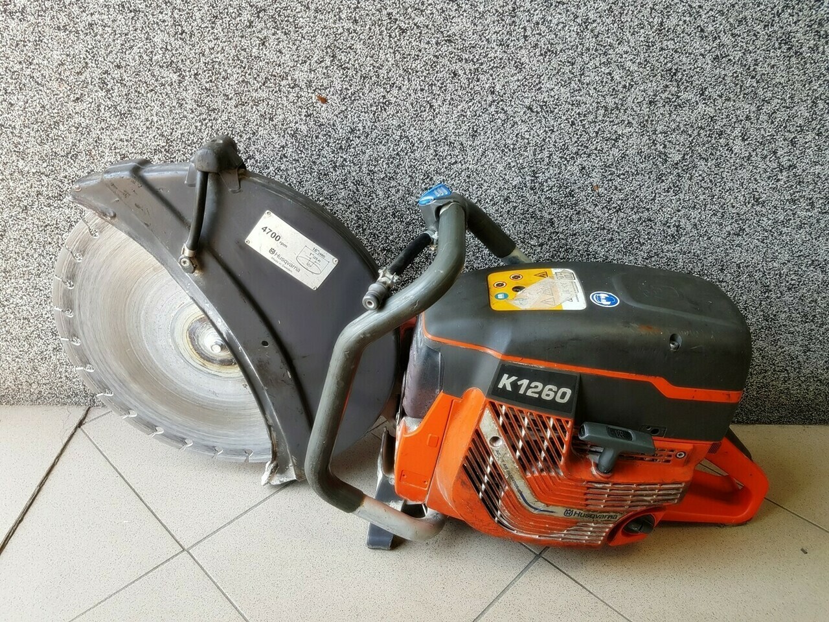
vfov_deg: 53.1
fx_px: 623
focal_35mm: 26
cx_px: 414
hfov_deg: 67.3
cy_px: 311
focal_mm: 4.2
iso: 64
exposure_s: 1/50
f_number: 1.7
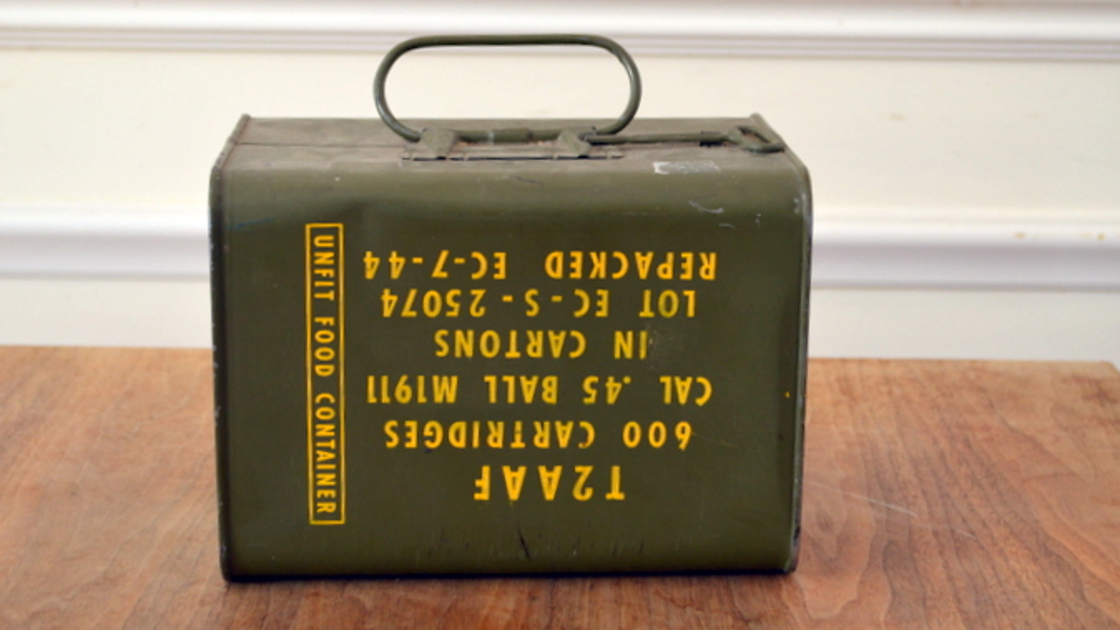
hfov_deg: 33.8
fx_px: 1841
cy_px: 249
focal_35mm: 62
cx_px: 543
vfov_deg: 19.4
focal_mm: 38
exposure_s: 1/20
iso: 400
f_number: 5
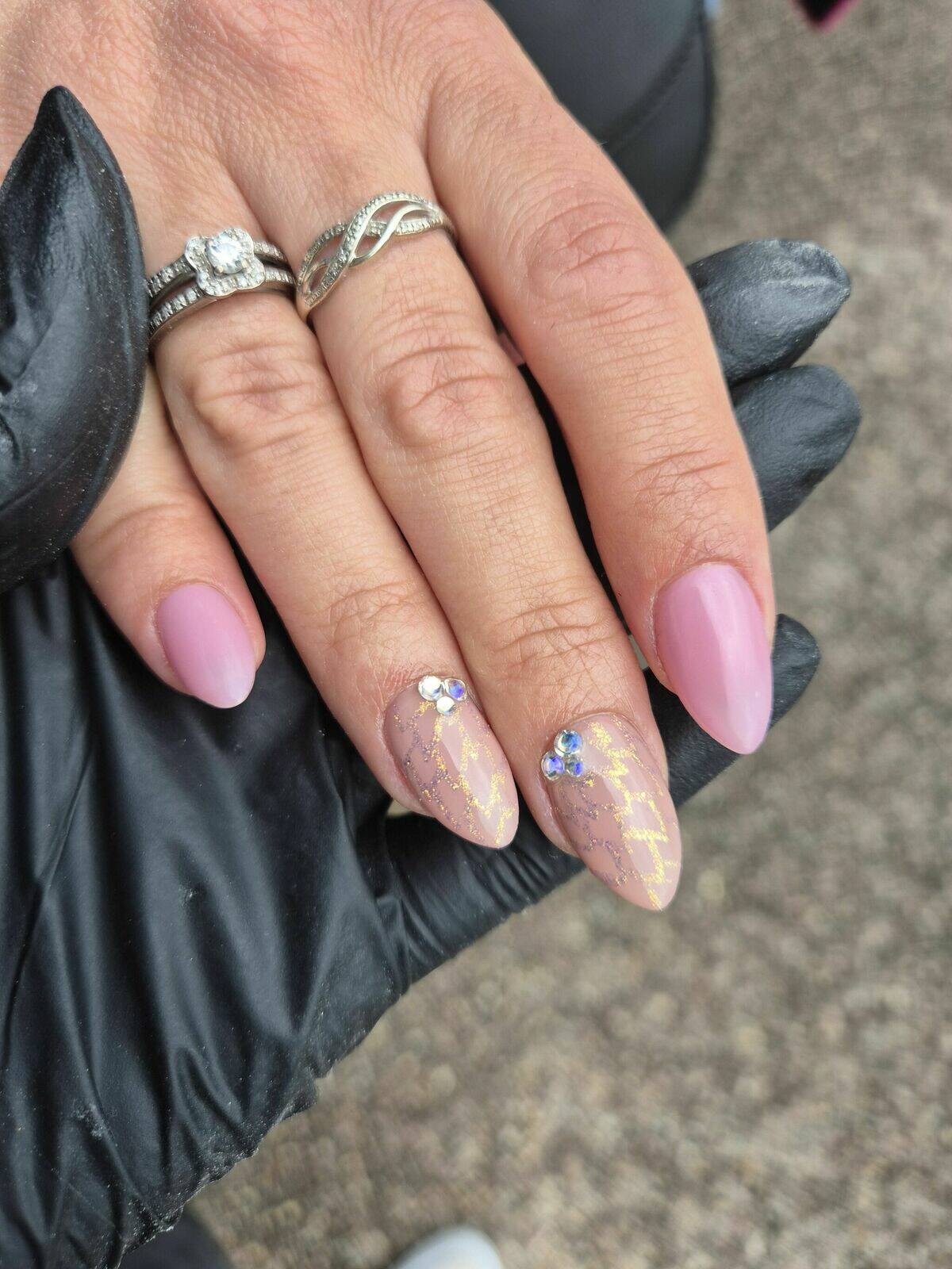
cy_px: 634
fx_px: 843
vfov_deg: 73.9
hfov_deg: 58.9
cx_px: 476
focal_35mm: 23
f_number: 1.8
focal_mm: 5.4
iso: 25
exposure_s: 1/268
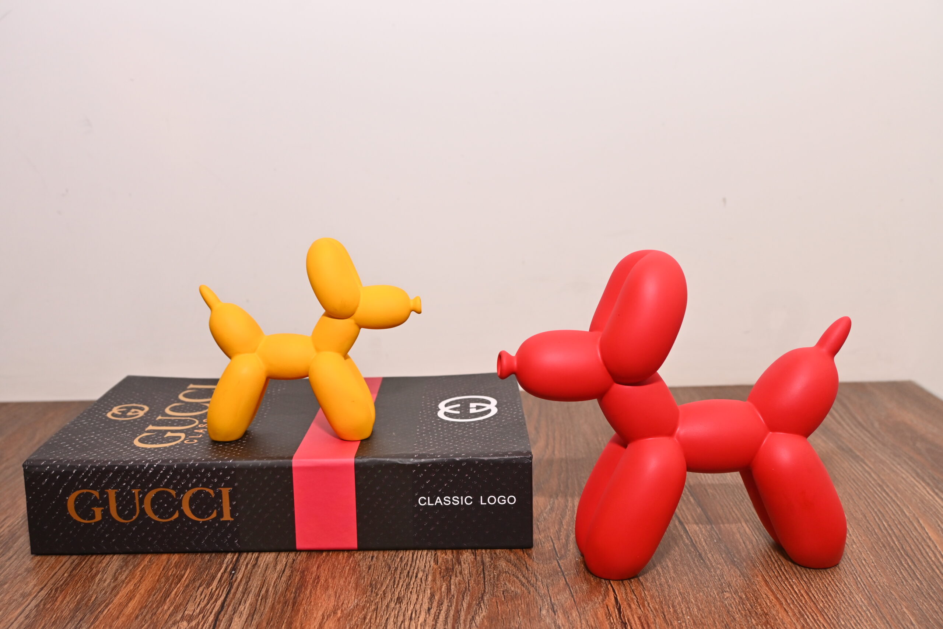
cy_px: 314
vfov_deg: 36.2
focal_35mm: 37
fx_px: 963
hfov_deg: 52.2
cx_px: 472
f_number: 5
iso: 320
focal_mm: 24.5
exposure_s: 1/100
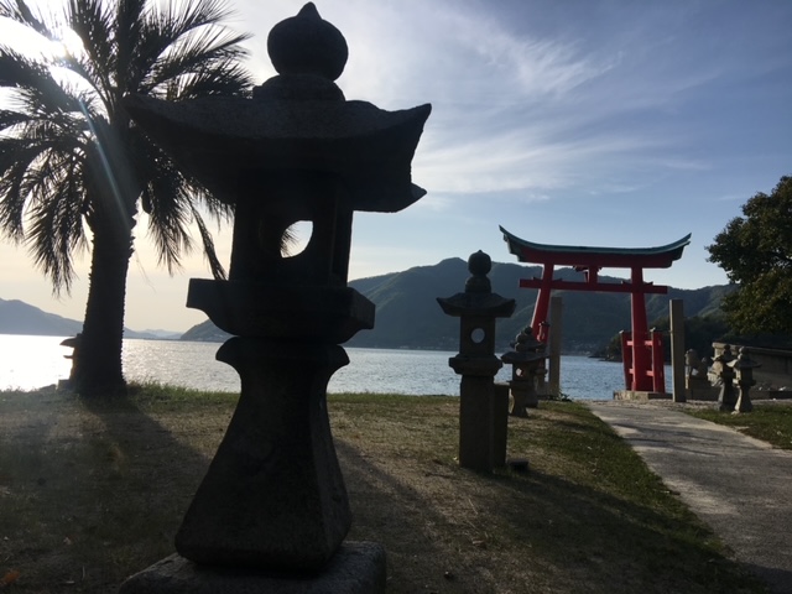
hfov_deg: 61.7
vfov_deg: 48.2
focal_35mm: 29
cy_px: 297
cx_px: 396
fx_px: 664
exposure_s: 1/2331
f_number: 2.2
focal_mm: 4.15
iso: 25
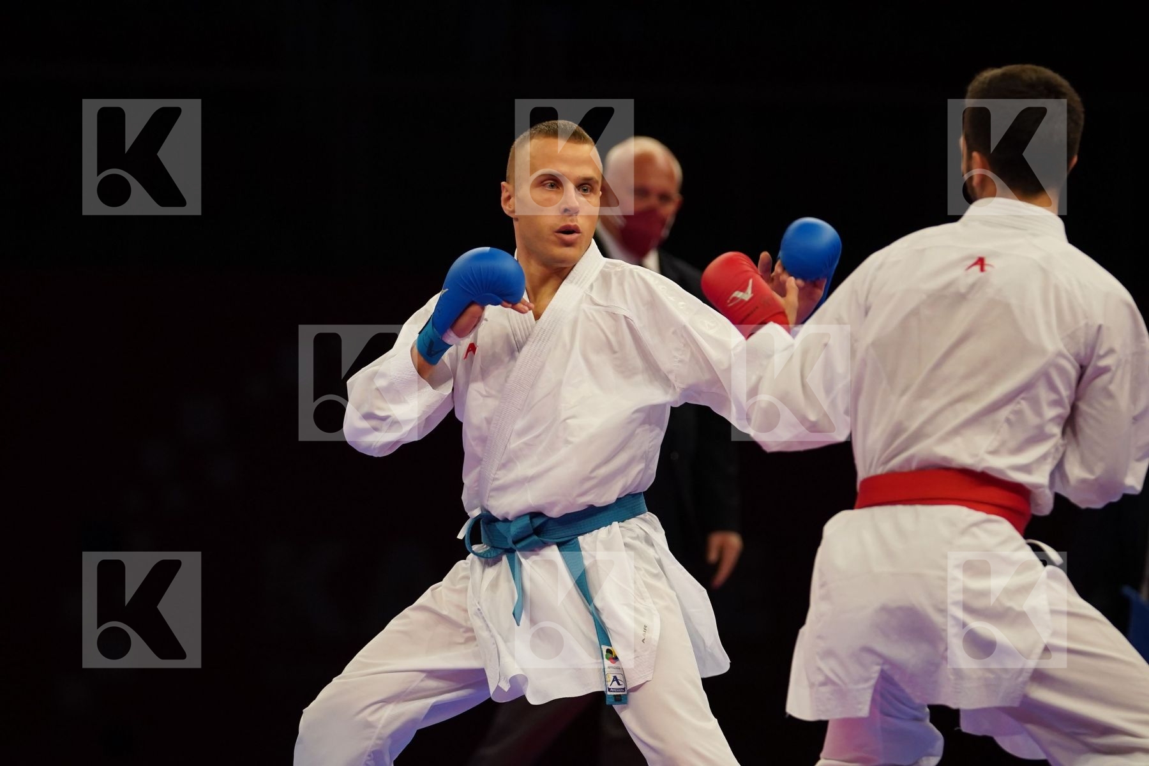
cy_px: 383
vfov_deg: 6.1
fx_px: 7213
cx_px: 574
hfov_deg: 9.1
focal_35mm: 226
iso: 2000
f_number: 2.8
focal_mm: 151
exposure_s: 1/1000
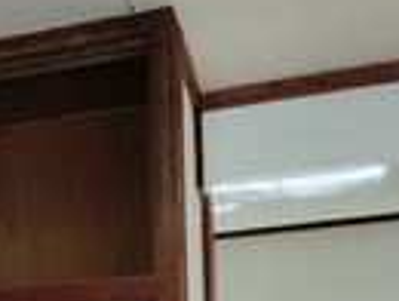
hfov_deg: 20.5
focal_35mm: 89
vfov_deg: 15.6
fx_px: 1028
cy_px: 418
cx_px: -89
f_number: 1.8
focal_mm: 4.25
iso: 217
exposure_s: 1/50
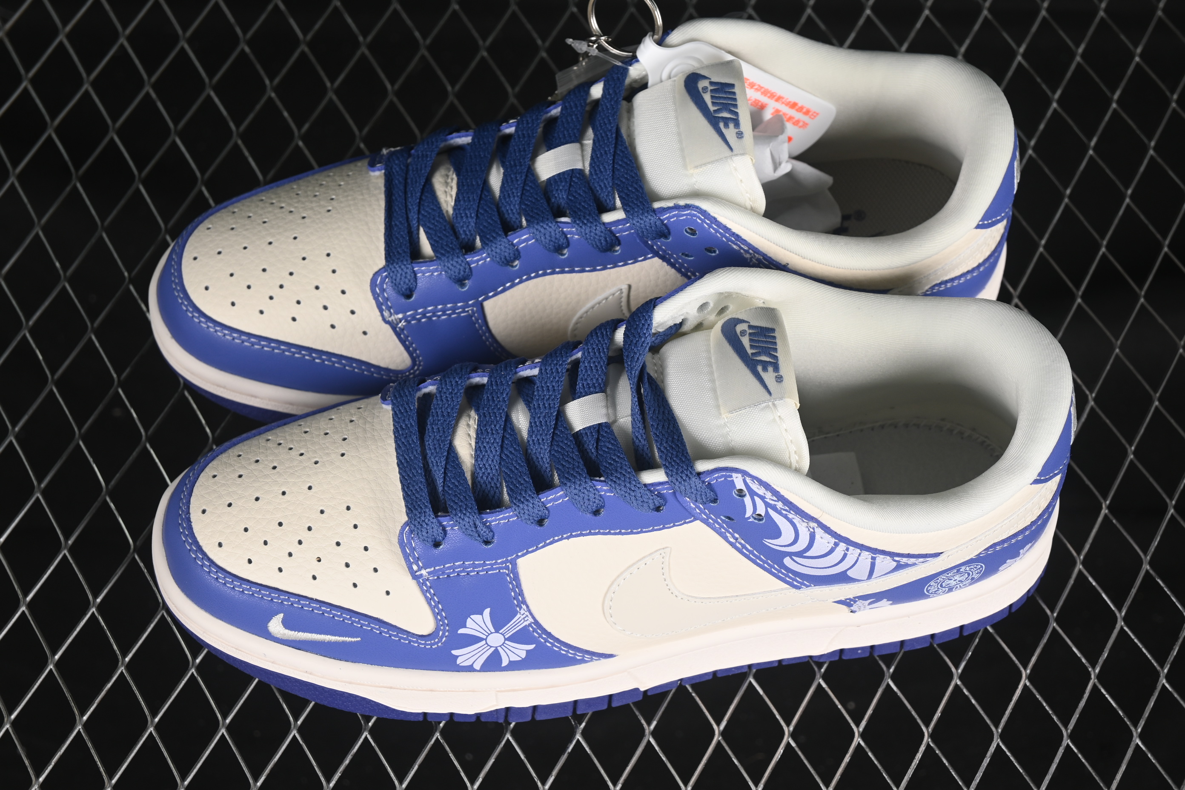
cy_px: 395
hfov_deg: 27.0
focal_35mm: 75
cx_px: 592
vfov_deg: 18.2
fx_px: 2469
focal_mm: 50
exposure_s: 1/80
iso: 160
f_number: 7.1
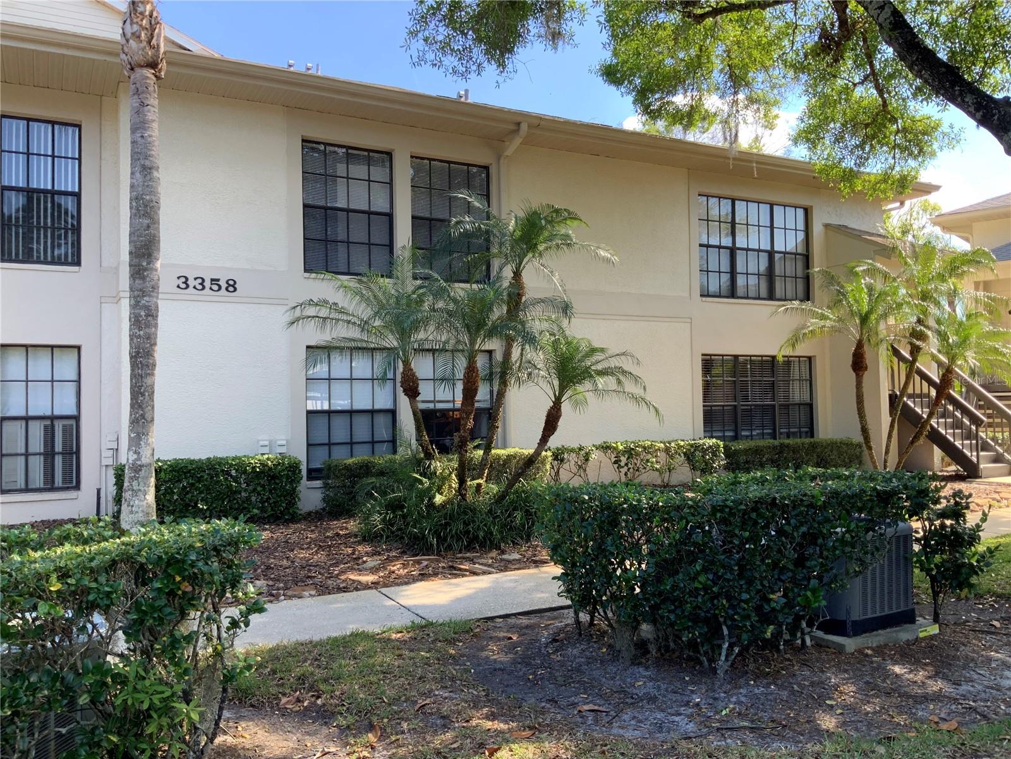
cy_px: 380
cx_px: 506
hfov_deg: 61.7
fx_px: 847
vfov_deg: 48.2
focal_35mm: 29
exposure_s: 1/212
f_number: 1.8
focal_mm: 3
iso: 16
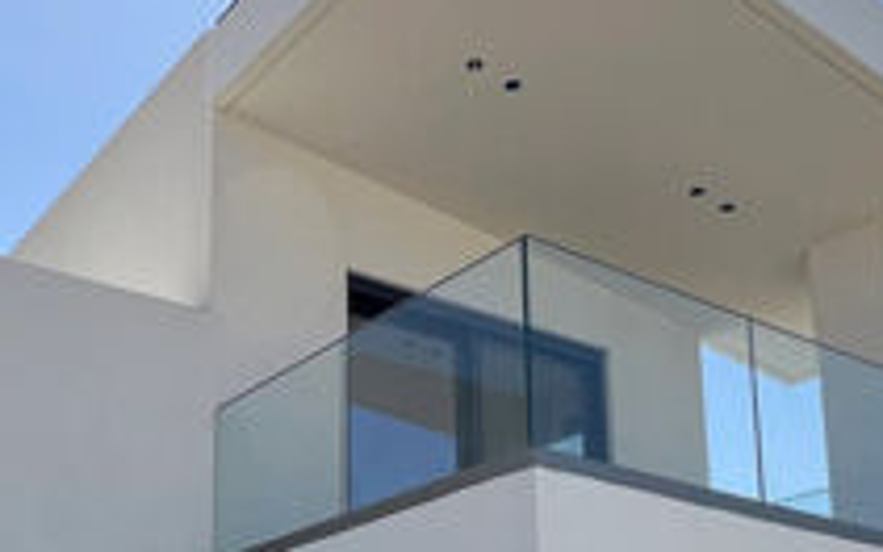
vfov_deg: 26.0
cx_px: 262
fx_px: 1107
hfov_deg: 42.6
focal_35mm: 46
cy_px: 598
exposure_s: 1/1623
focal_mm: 1.57
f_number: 1.8
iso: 32
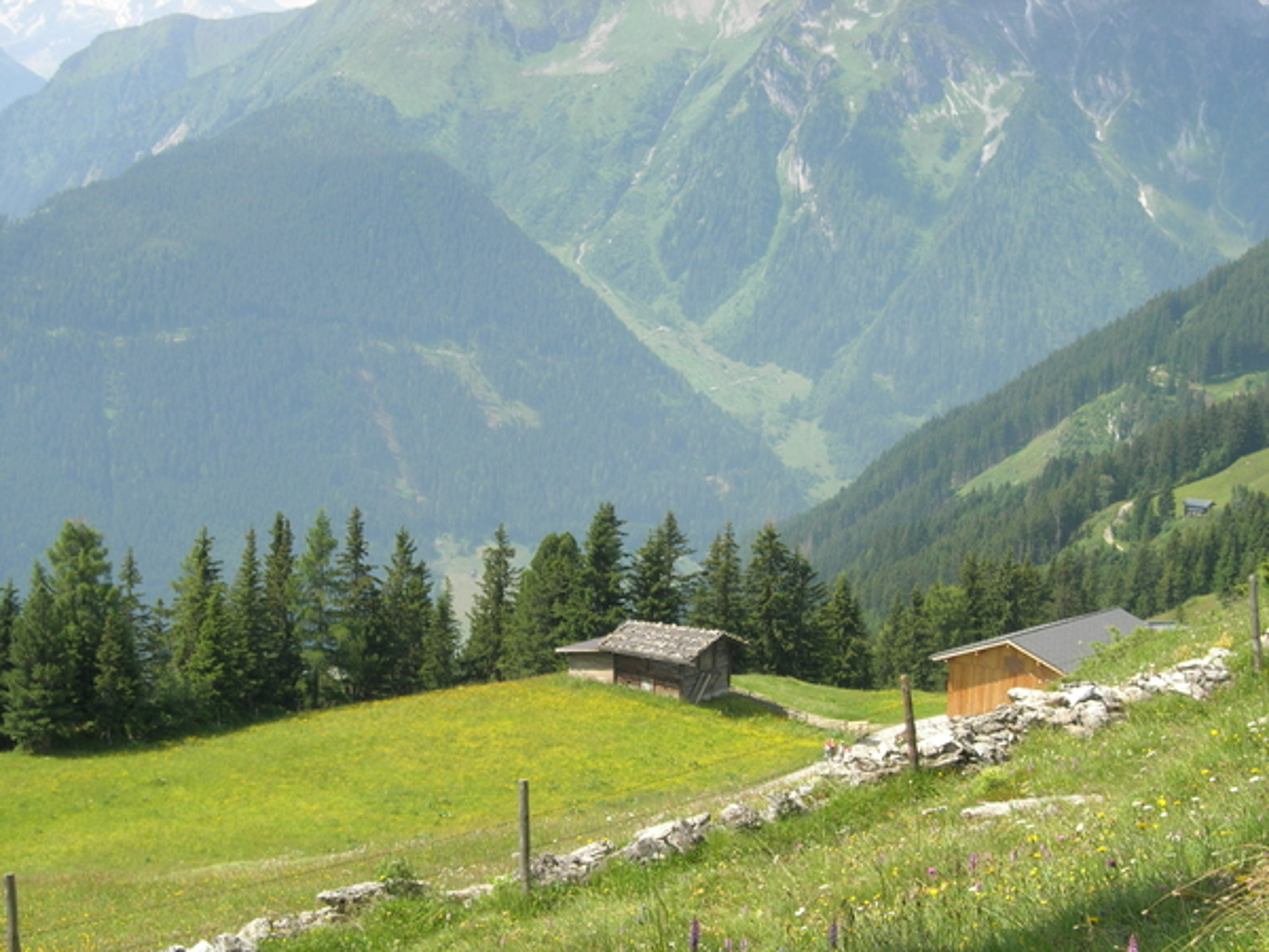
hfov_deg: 27.0
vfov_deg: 20.4
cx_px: 634
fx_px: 2639
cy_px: 476
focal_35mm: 72
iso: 64
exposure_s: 1/164
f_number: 6.3
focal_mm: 14.9
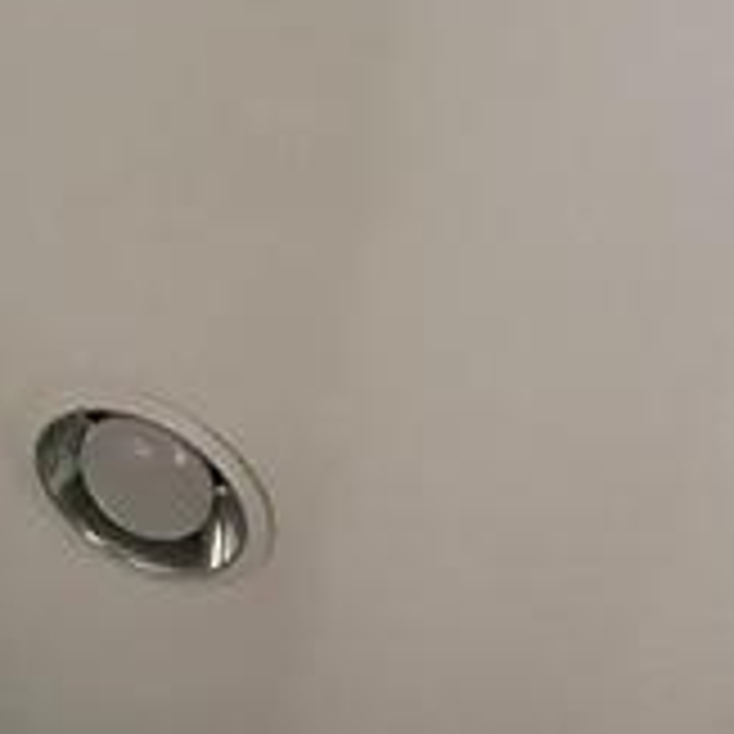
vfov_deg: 13.0
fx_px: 1967
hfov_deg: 20.9
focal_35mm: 82
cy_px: 1954
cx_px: 158
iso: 1000
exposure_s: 1/60
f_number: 2.2
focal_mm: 2.22
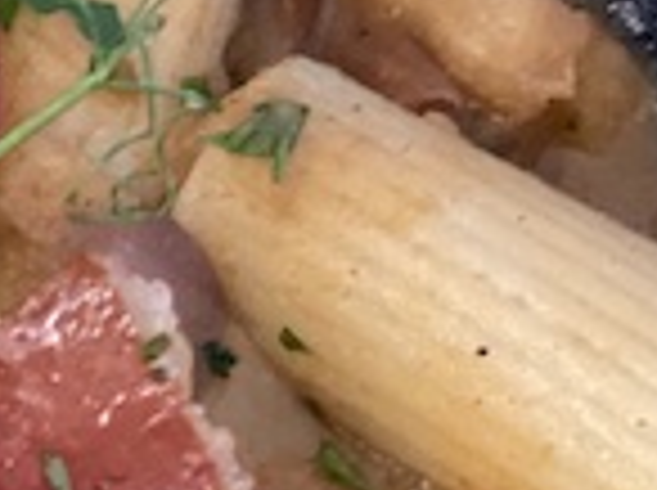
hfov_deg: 8.3
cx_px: -432
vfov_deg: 6.4
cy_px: 575
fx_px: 4396
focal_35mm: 232
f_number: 2
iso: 400
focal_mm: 6
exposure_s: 1/14
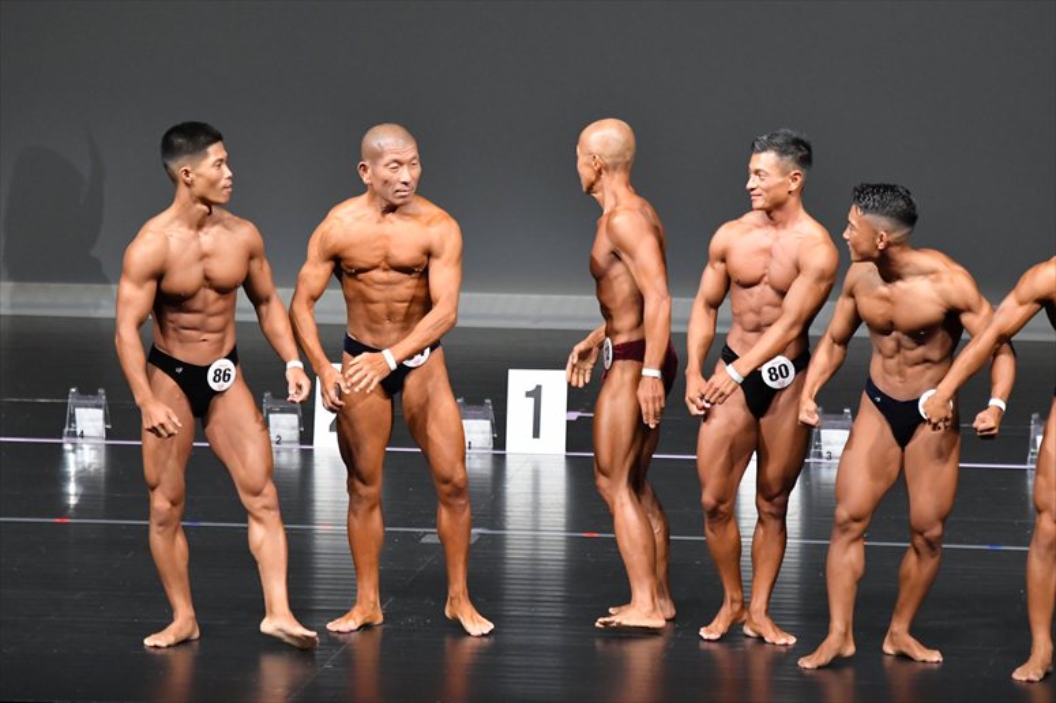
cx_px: 528
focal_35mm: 300
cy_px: 352
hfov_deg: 6.9
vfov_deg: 4.6
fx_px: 8796
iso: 5000
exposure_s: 1/400
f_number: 5.6
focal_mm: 200
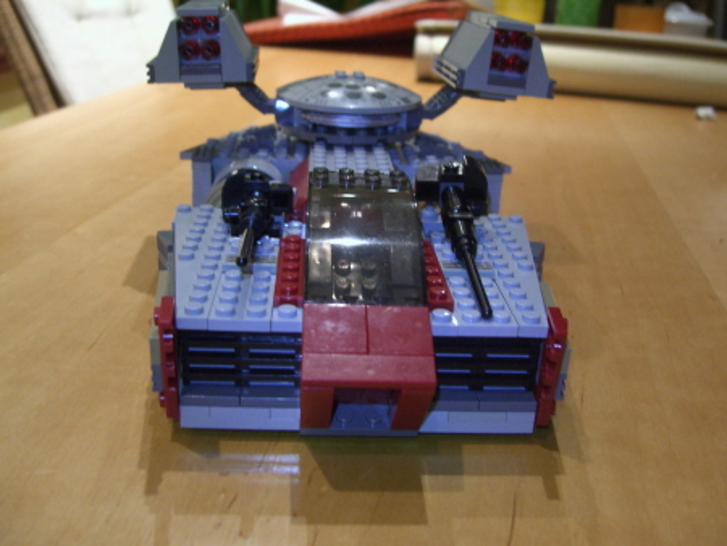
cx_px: 364
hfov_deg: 49.0
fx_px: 798
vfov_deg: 37.8
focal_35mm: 38
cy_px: 273
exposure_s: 1/10
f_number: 2.8
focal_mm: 7.9
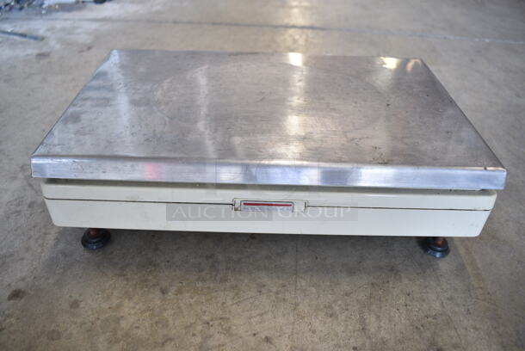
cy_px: 176
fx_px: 438
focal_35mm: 30
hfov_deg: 61.9
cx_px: 262
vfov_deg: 43.7
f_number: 3.5
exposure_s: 1/30
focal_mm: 20
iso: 360
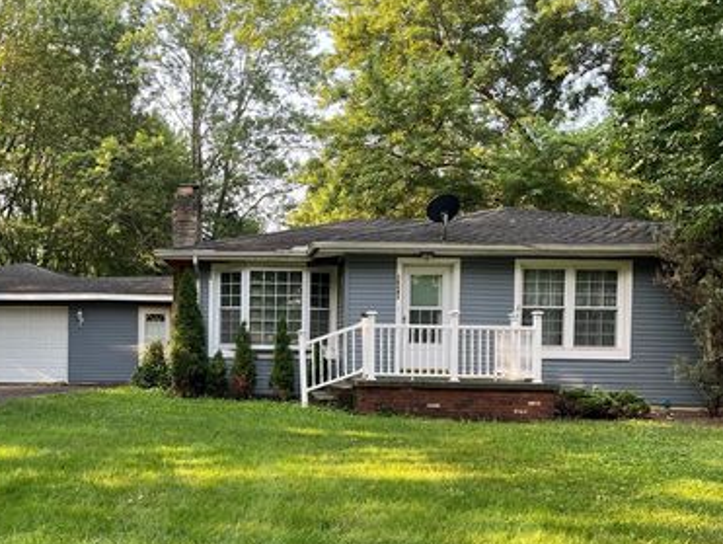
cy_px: 358
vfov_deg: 40.3
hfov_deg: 51.6
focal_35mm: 35
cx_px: 244
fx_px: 732
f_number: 1.6
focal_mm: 5.1
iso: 40
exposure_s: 1/202
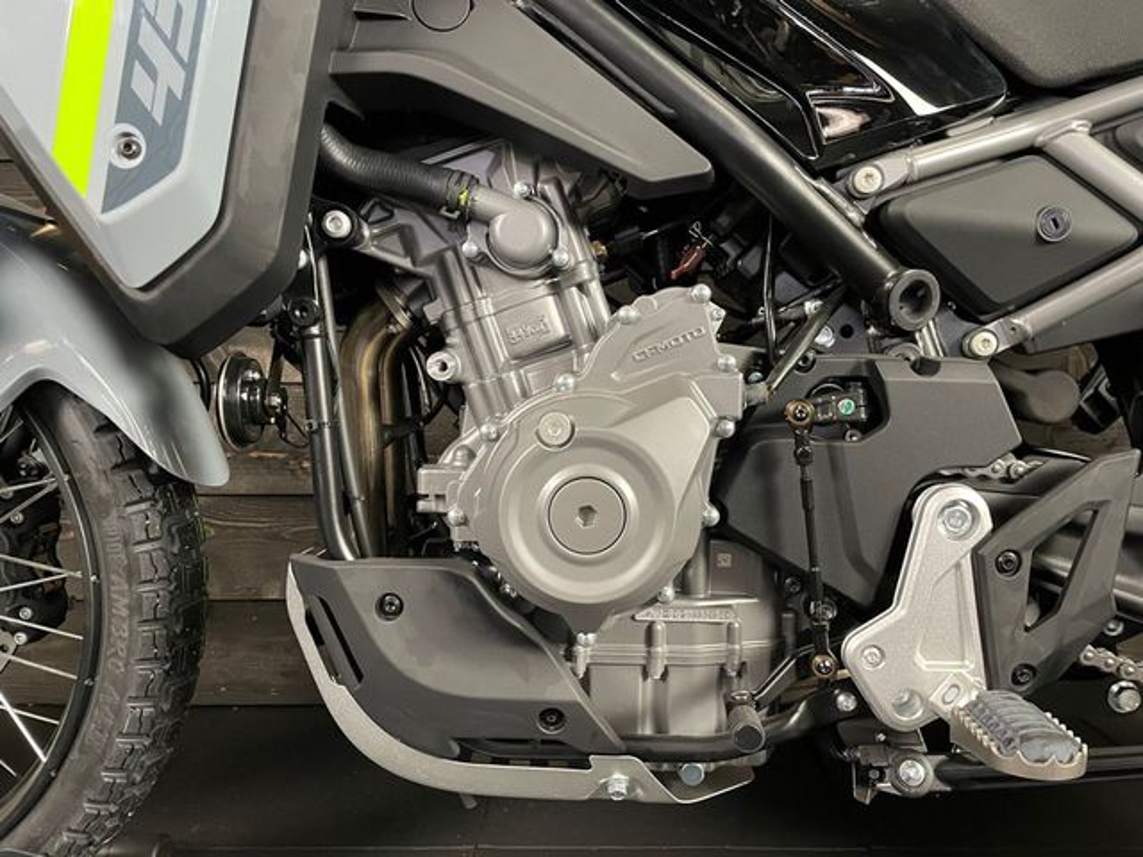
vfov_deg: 53.1
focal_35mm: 26
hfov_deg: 67.3
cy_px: 428
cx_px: 572
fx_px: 859
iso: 500
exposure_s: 1/33
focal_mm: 4.2
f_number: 1.6
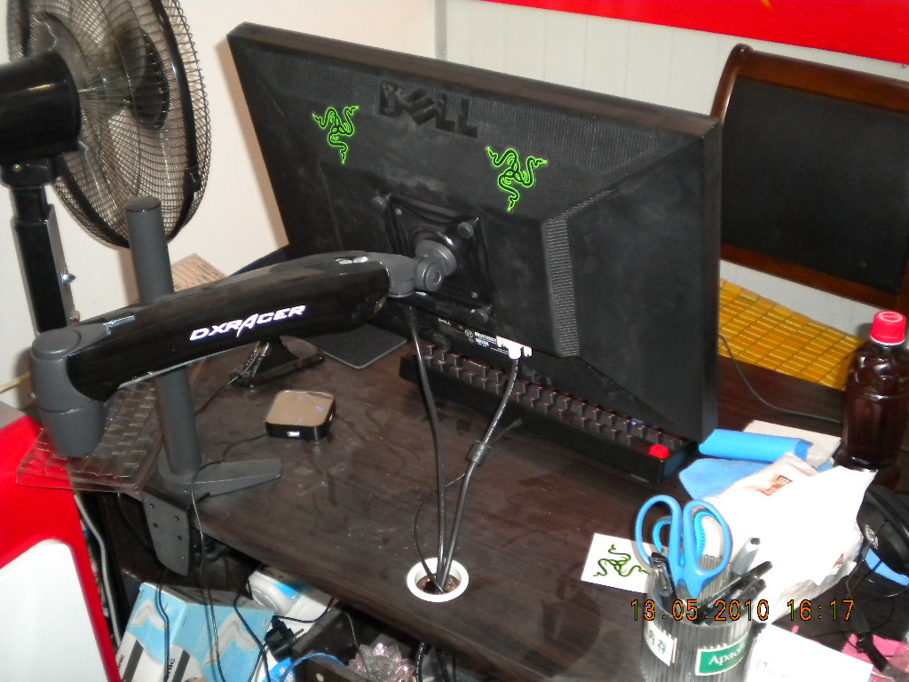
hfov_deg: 45.8
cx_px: 454
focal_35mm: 41
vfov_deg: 35.1
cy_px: 341
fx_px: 1077
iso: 400
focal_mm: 7.4
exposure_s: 1/30
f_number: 3.5
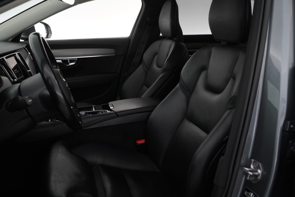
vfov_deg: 41.1
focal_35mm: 32
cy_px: 98
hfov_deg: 58.7
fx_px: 262
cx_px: 148
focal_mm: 32
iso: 4000
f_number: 4.5
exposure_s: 1/60
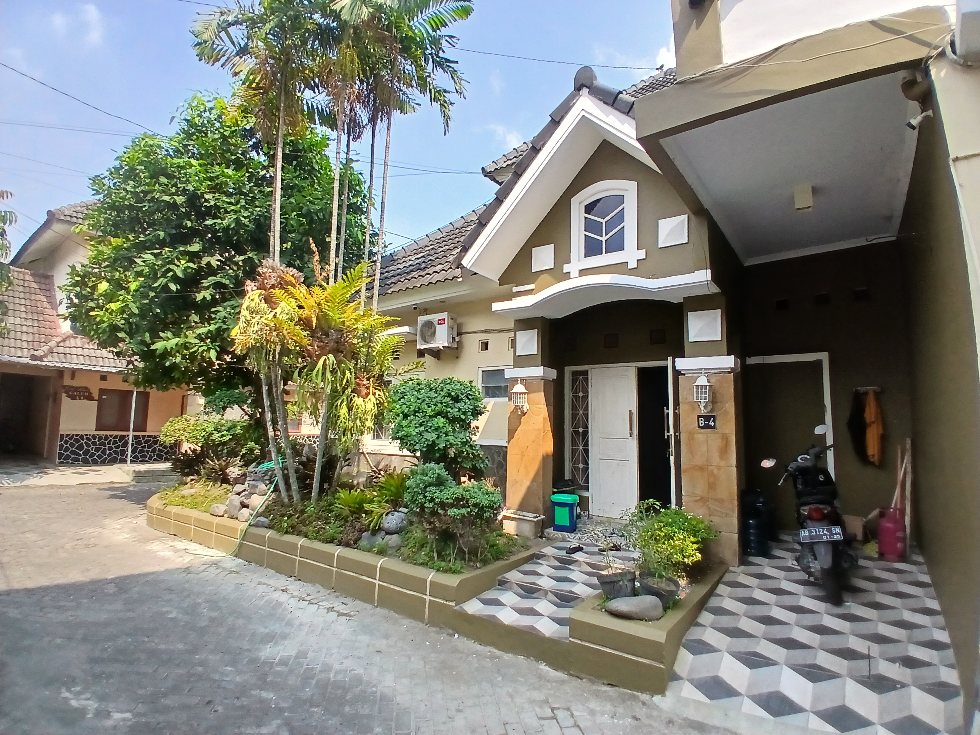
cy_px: 368
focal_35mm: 17
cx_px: 490
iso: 50
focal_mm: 1.4
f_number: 2.2
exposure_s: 1/714
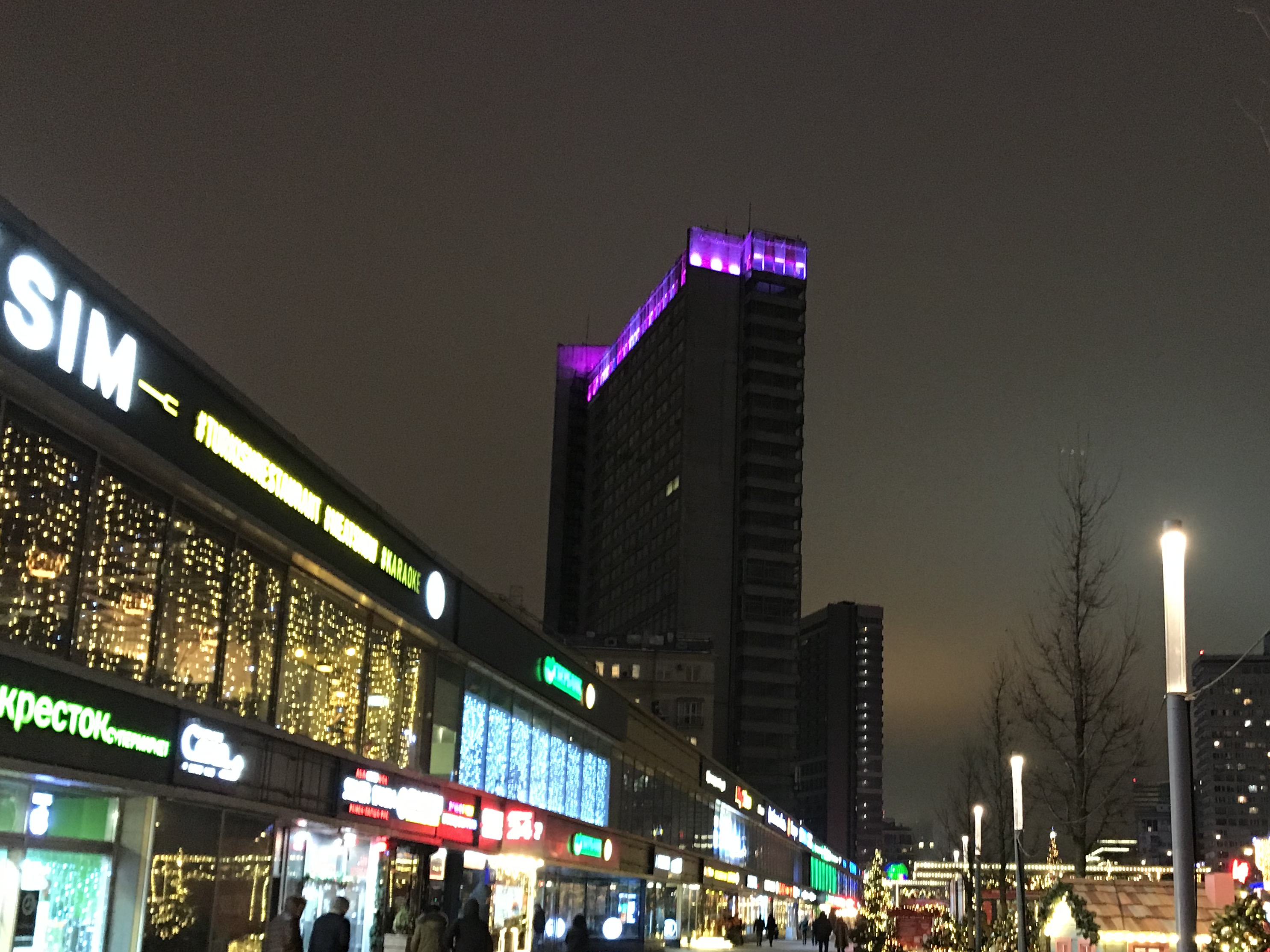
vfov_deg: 37.3
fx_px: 1394
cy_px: 639
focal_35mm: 38
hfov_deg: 48.5
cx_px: 793
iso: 200
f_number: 1.8
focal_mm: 3.99
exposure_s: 1/17
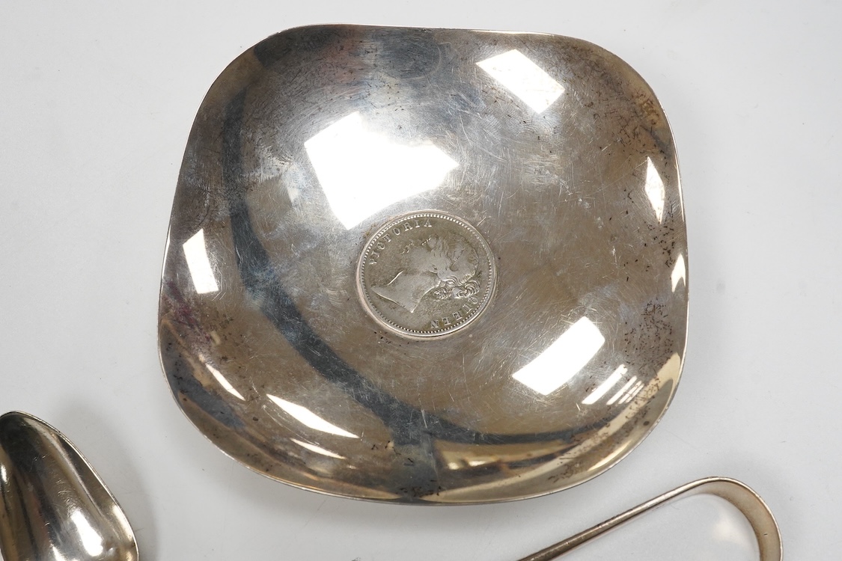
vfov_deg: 29.9
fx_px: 1052
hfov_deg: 43.6
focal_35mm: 45
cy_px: 280
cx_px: 421
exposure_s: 1/100
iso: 2500
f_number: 18
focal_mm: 30
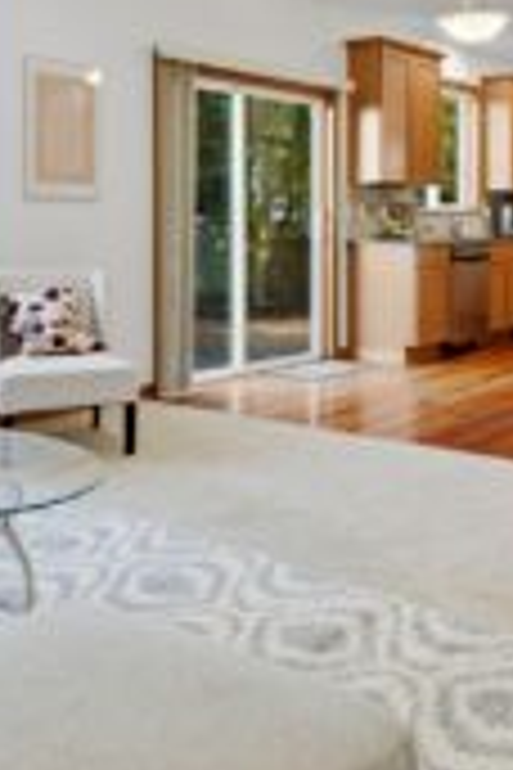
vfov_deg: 45.3
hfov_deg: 31.6
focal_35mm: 42
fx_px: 898
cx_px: 346
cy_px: 227
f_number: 9
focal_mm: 18
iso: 400
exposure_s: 1/25
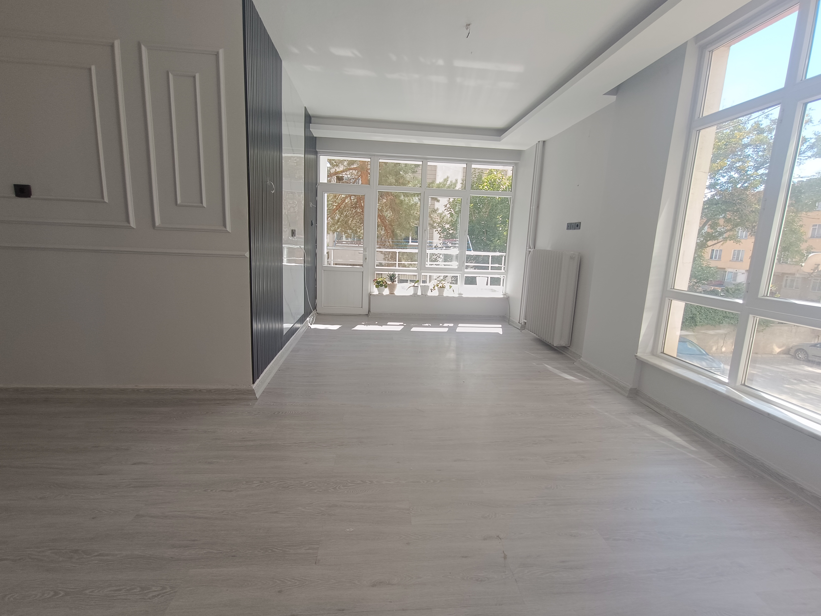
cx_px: 410
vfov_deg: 78.1
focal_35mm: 16
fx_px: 379
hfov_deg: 94.5
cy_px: 308
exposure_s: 1/101
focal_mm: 1.66
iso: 50
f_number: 2.2
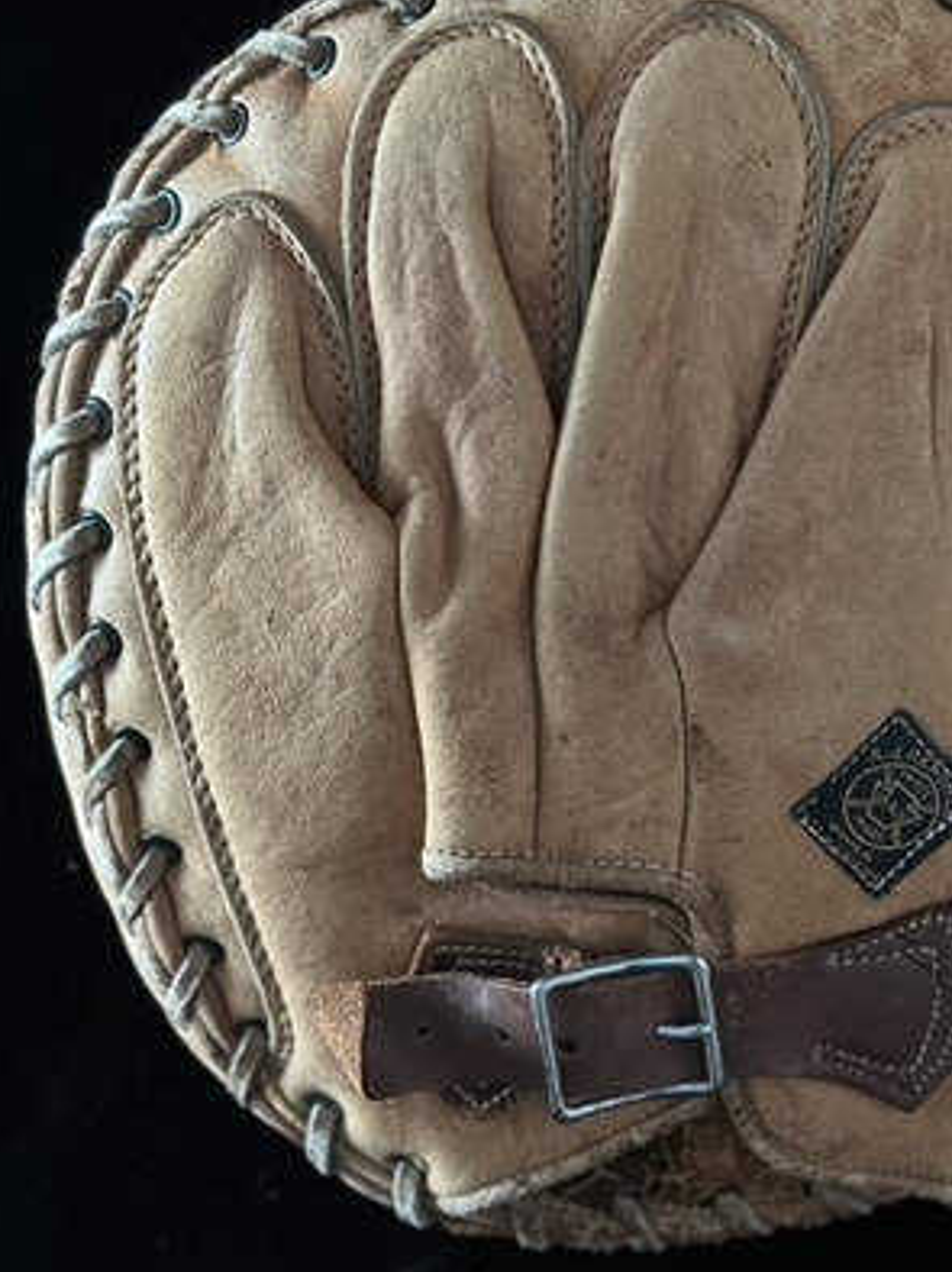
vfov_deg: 25.0
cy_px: 636
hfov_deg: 18.7
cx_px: 749
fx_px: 2863
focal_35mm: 78
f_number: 1.78
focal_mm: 6.86
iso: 640
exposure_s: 1/40
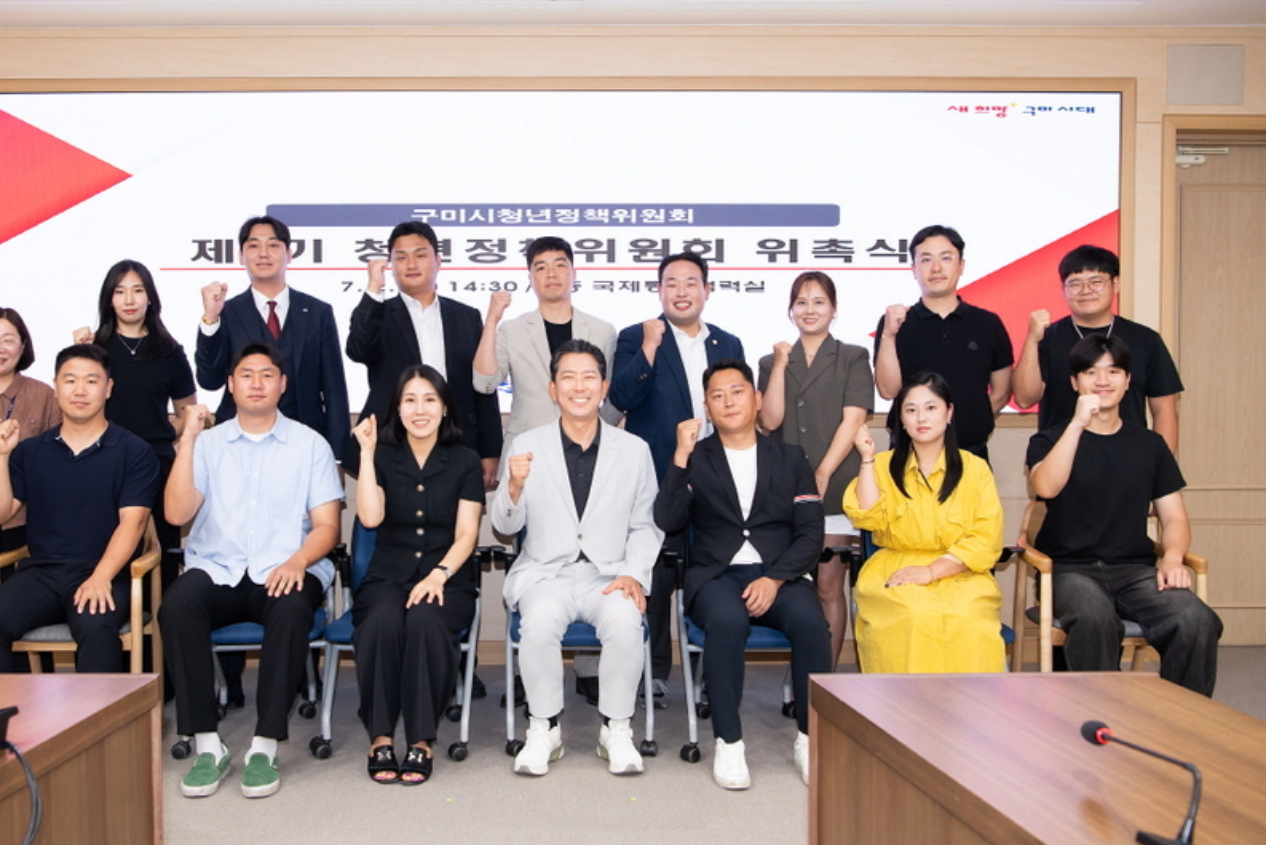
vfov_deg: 38.9
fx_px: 1196
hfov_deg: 55.7
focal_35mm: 34
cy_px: 430
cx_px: 566
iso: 800
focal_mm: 30
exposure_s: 1/160
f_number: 4
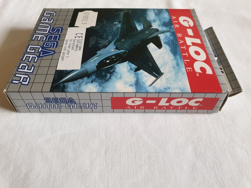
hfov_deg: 67.3
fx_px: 189
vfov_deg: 53.1
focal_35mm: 26
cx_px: 126
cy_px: 94
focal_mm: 4.3
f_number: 2.4
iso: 200
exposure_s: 1/50
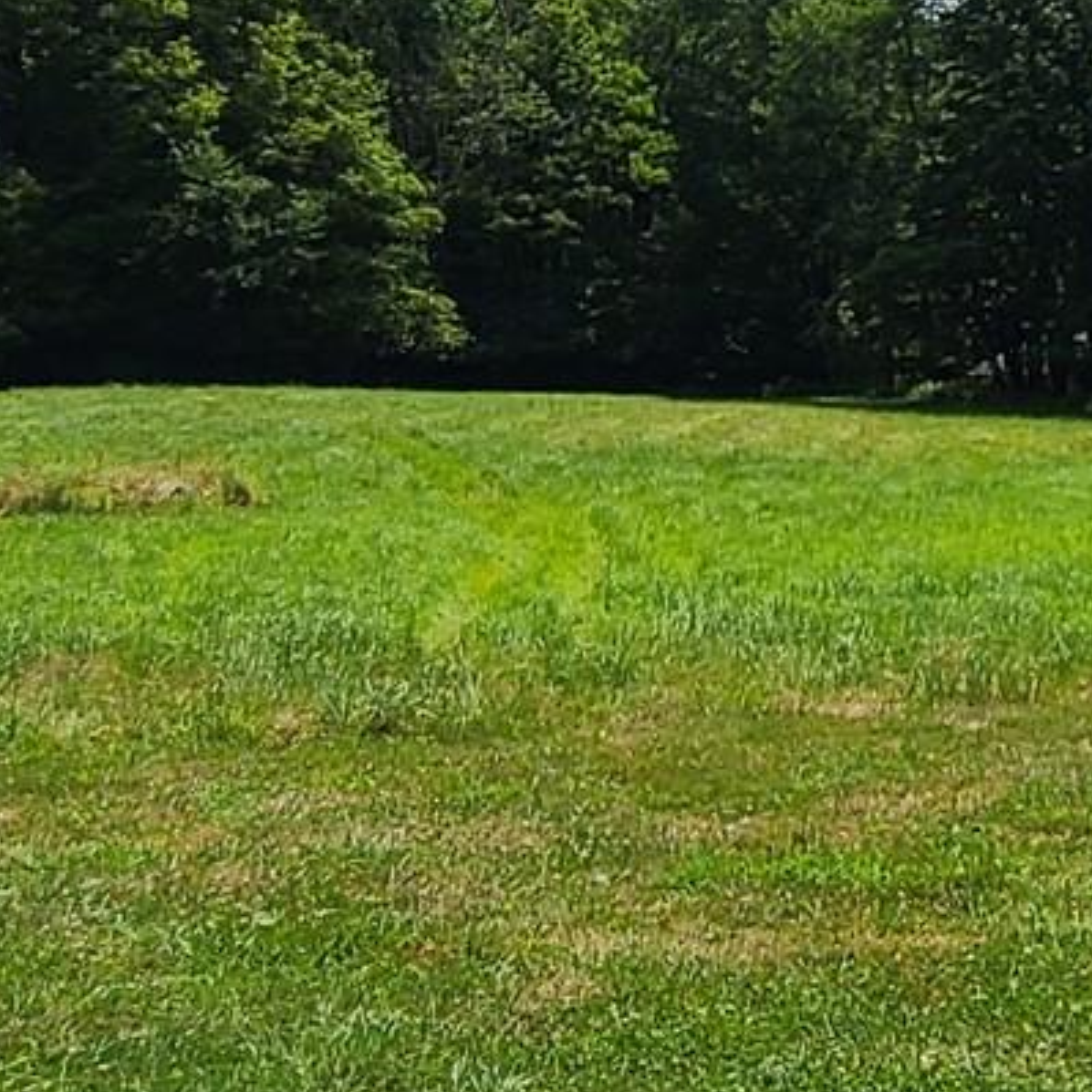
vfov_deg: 28.5
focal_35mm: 59
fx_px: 2106
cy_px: 244
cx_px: 1905
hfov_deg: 21.0
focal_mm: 2.2
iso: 50
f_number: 2.2
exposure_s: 1/2240
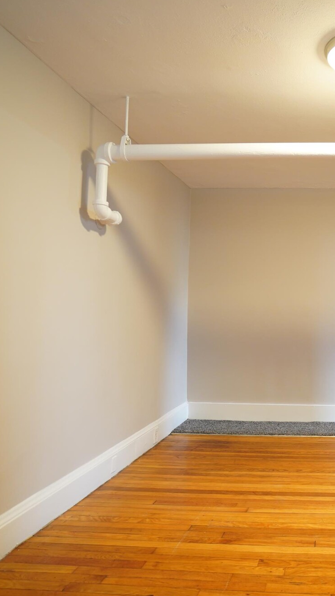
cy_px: 302
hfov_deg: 39.6
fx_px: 411
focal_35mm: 26
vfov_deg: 71.9
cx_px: 328
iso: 1250
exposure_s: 1/30
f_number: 4
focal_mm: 16
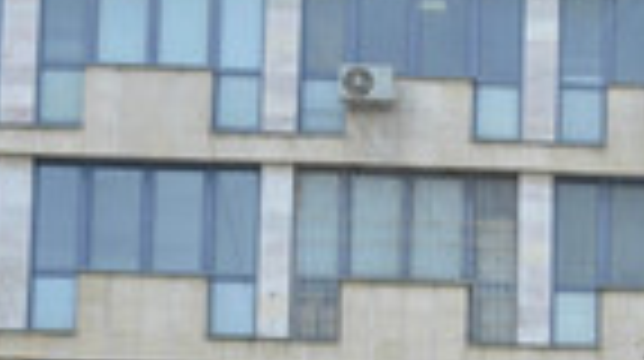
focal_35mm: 177
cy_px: 785
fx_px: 3019
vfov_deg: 6.6
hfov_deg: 11.7
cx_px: 905
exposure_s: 1/200
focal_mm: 26
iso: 320
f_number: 10
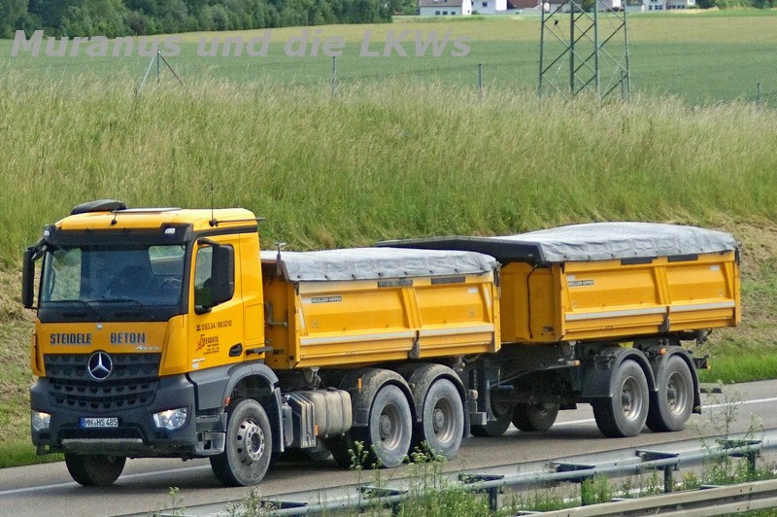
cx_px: 388
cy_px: 258
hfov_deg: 15.2
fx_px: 2911
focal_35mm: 135
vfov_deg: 10.1
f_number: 5.6
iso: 500
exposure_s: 1/2000
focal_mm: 90
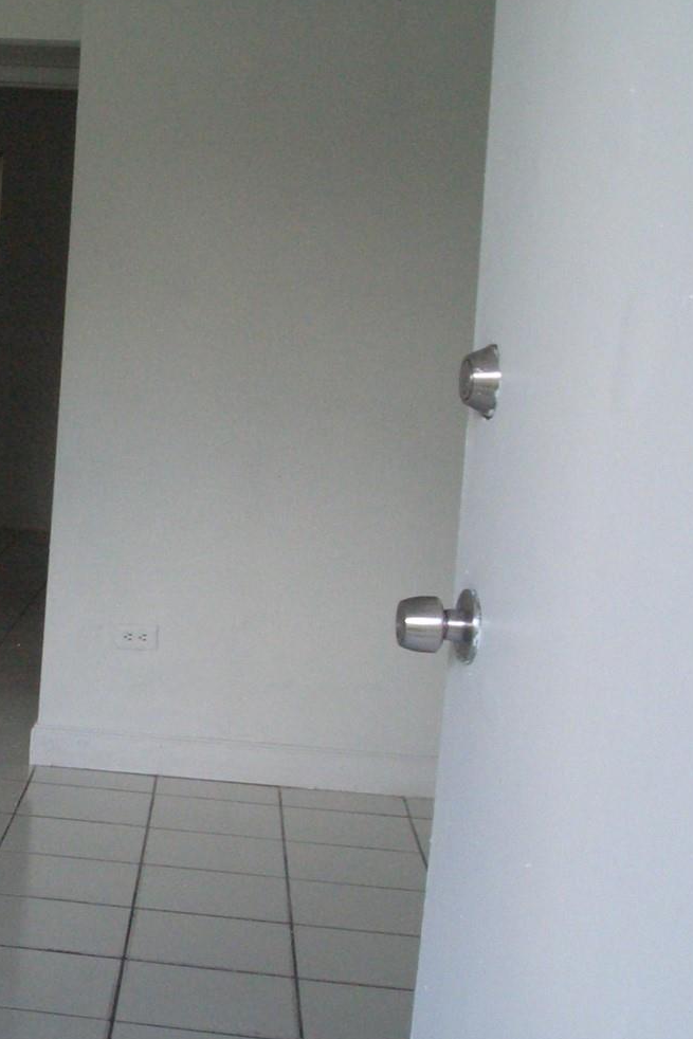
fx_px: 1761
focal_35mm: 61
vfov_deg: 32.8
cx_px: -141
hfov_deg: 20.8
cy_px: 454
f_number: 4
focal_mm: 4.8
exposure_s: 1/125
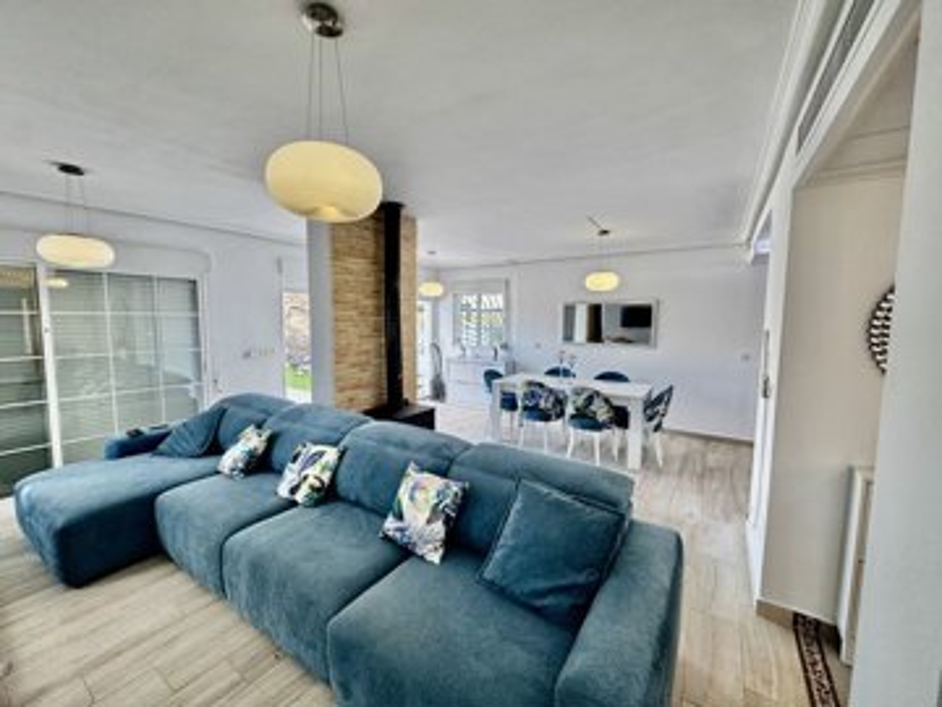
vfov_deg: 85.7
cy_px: 354
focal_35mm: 14
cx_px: 471
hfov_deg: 102.1
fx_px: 381
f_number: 2.2
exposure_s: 1/100
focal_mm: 2.22
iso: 100
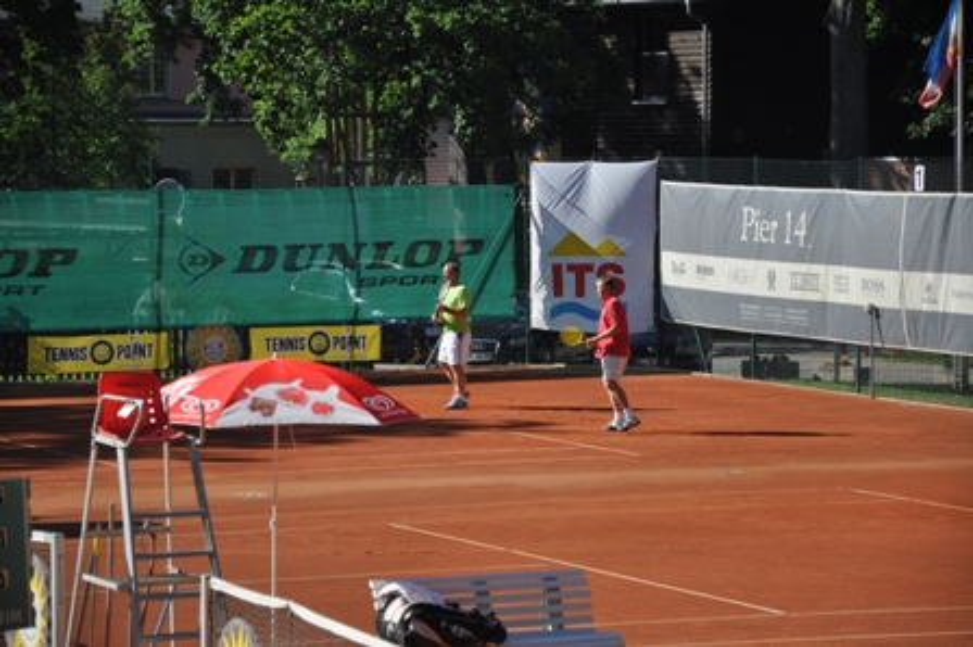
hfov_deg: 13.0
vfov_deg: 8.7
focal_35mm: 158
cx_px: 486
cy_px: 324
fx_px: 4254
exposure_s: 1/1600
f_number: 5.6
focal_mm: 105
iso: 400
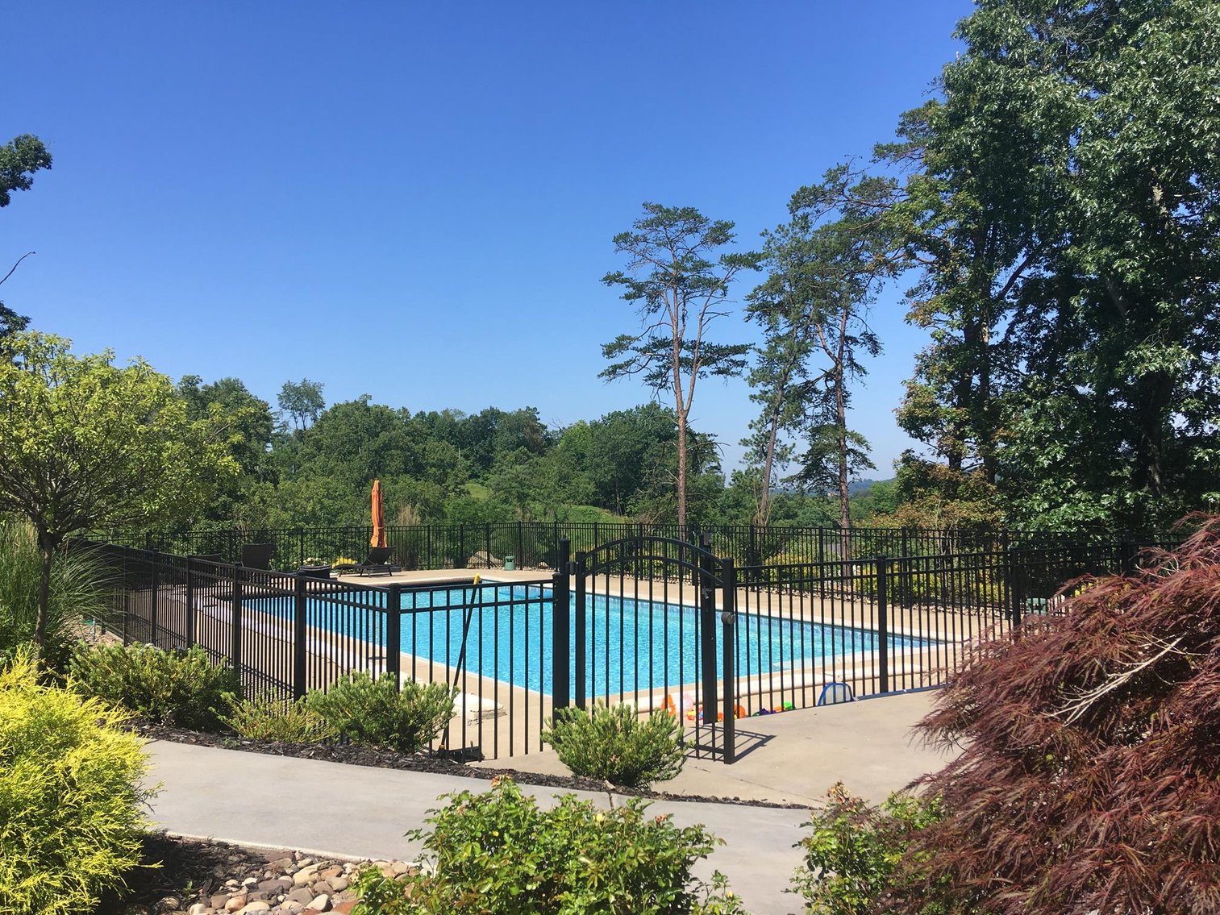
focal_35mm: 29
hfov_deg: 61.7
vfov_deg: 48.2
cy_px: 458
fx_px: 1022
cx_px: 610
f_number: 2.2
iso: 25
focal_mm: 4.15
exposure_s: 1/1241
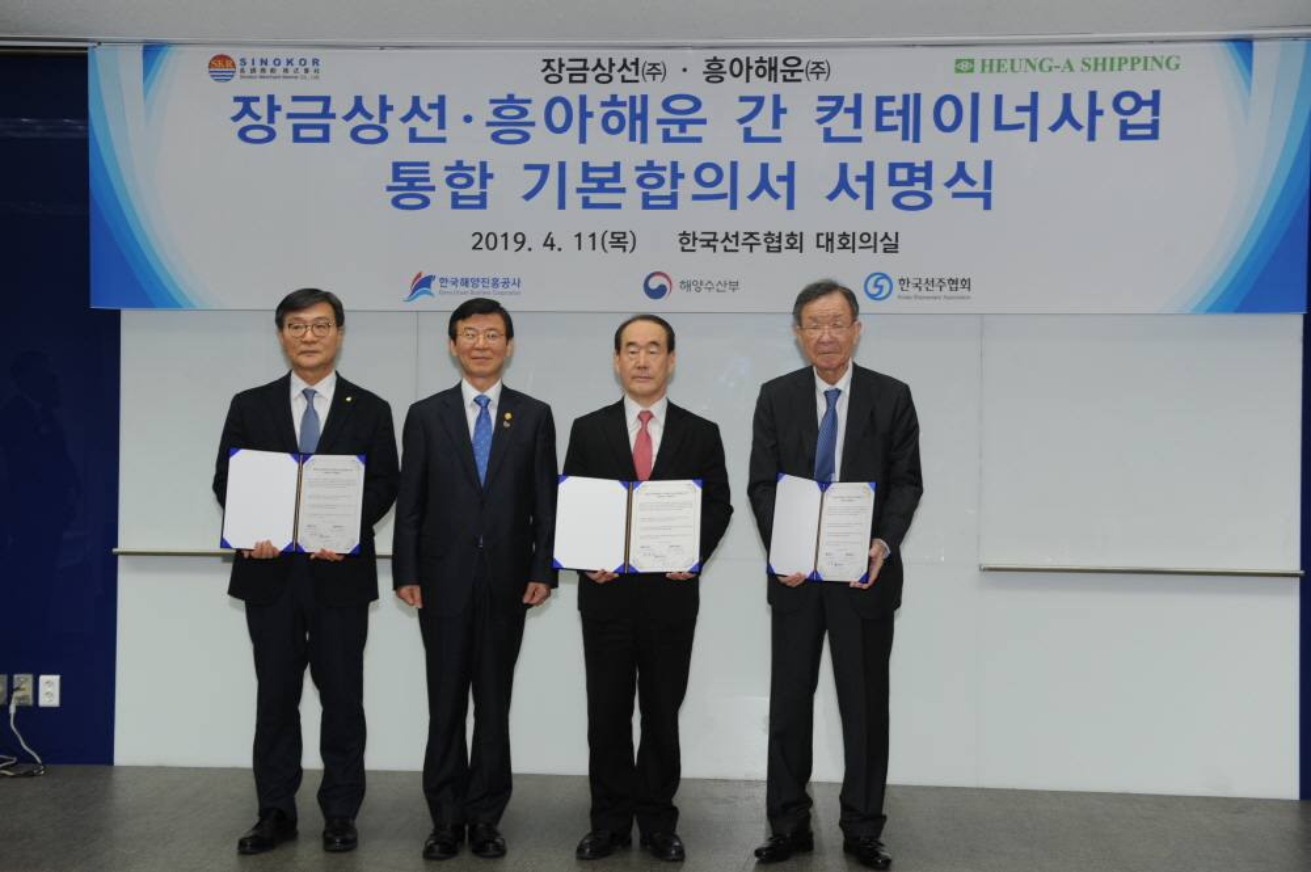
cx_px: 656
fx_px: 1747
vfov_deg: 28.0
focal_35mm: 48
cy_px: 436
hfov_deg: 41.1
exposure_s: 1/80
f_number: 5.6
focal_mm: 48
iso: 500
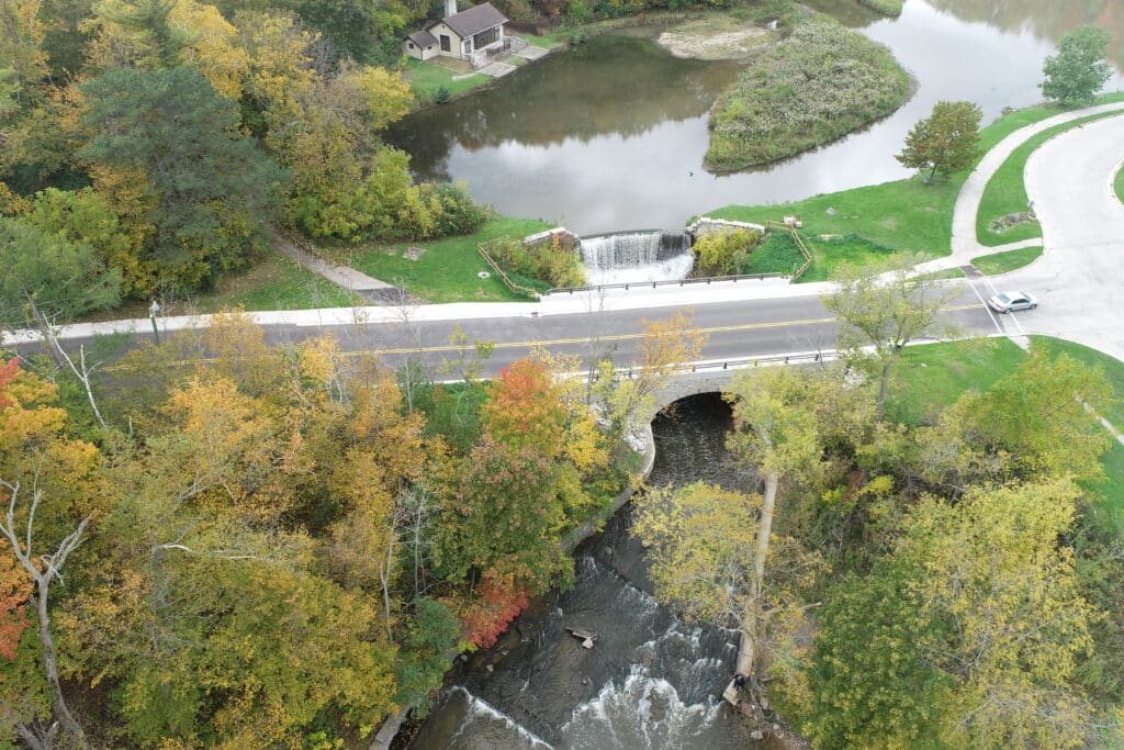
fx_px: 749
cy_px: 375
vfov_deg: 53.1
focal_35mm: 24
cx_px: 562
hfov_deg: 73.7
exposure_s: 1/80
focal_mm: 8.8
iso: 100
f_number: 5.6
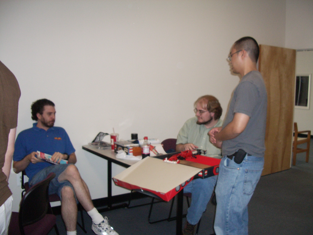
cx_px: 156
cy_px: 118
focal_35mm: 35
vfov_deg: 40.7
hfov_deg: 52.6
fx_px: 316
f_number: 2.6
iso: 200
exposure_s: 1/60
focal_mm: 5.8
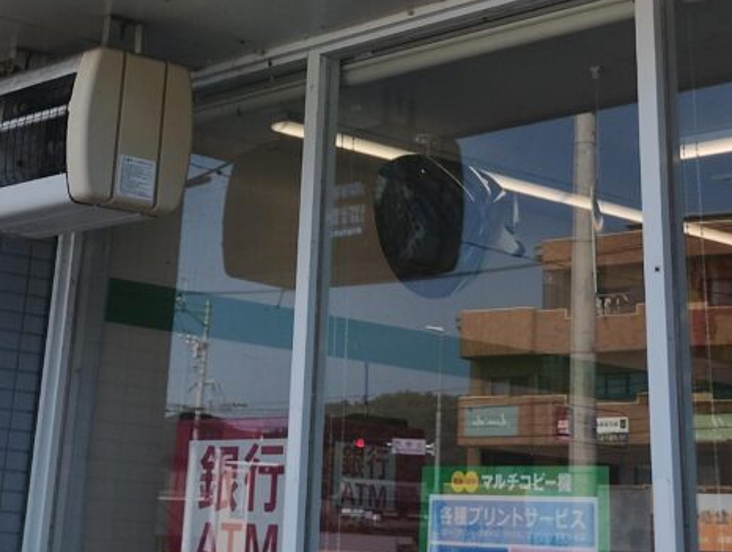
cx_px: 277
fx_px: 1632
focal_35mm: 77
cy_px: -170
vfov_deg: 17.9
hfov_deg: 25.2
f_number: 1.8
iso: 100
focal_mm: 4.27
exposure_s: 1/339
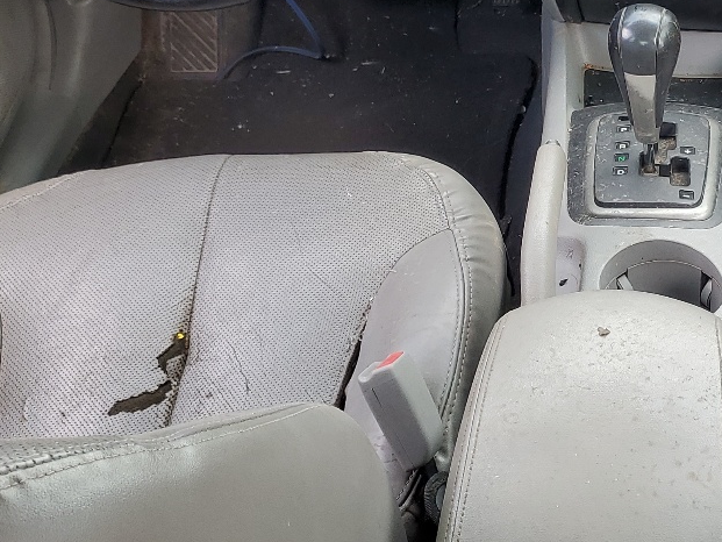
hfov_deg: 27.8
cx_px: 669
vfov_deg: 21.8
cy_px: 162
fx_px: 1398
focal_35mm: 67
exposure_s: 1/189
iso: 50
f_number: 1.5
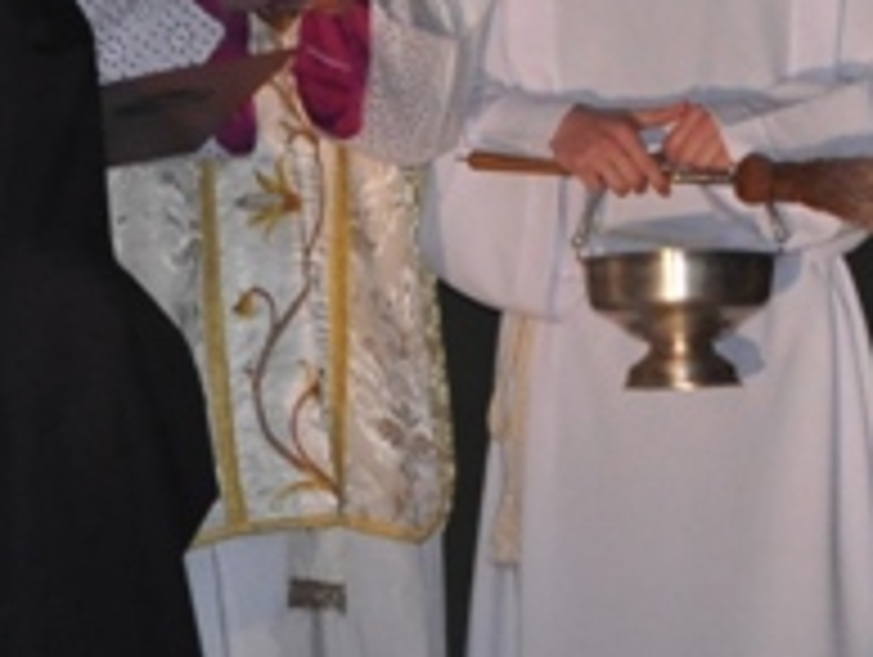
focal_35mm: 368
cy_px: 243
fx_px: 9292
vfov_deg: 4.0
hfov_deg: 5.4
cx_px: 742
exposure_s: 1/200
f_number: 5.3
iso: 1000
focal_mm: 62
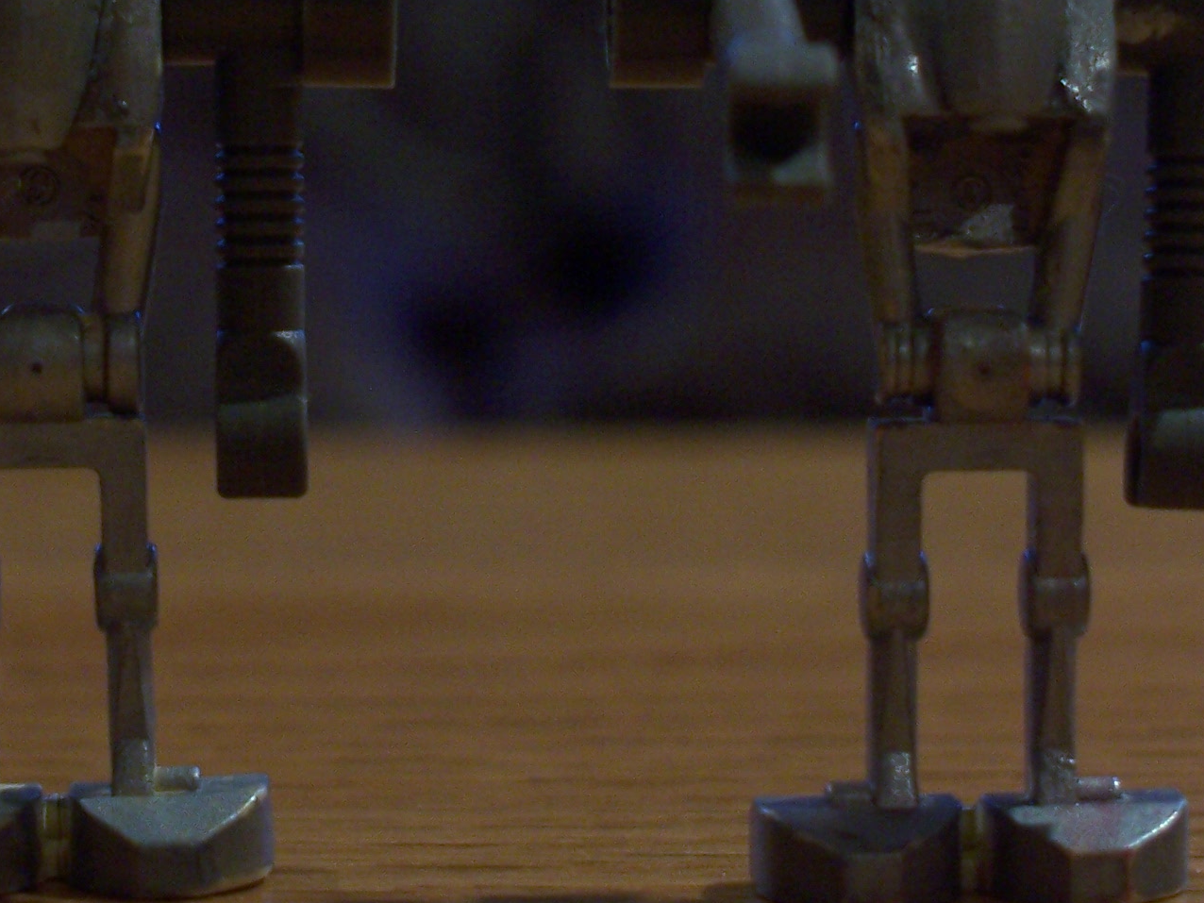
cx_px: 508
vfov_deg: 11.4
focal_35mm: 130
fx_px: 4522
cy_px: 165
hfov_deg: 15.2
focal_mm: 12.3
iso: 140
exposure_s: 1/8
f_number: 3.4
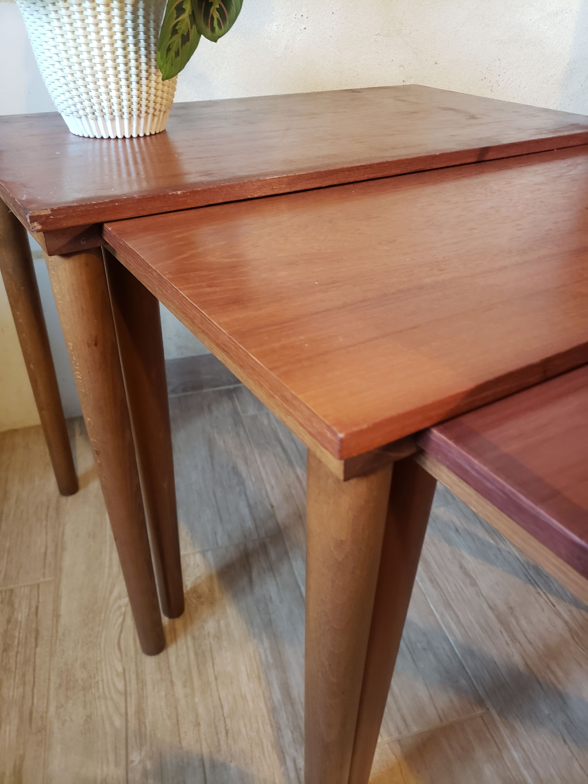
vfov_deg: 67.3
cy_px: 392
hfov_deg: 53.1
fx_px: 589
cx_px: 294
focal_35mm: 26
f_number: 1.5
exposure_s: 1/20
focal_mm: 4.3
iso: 250
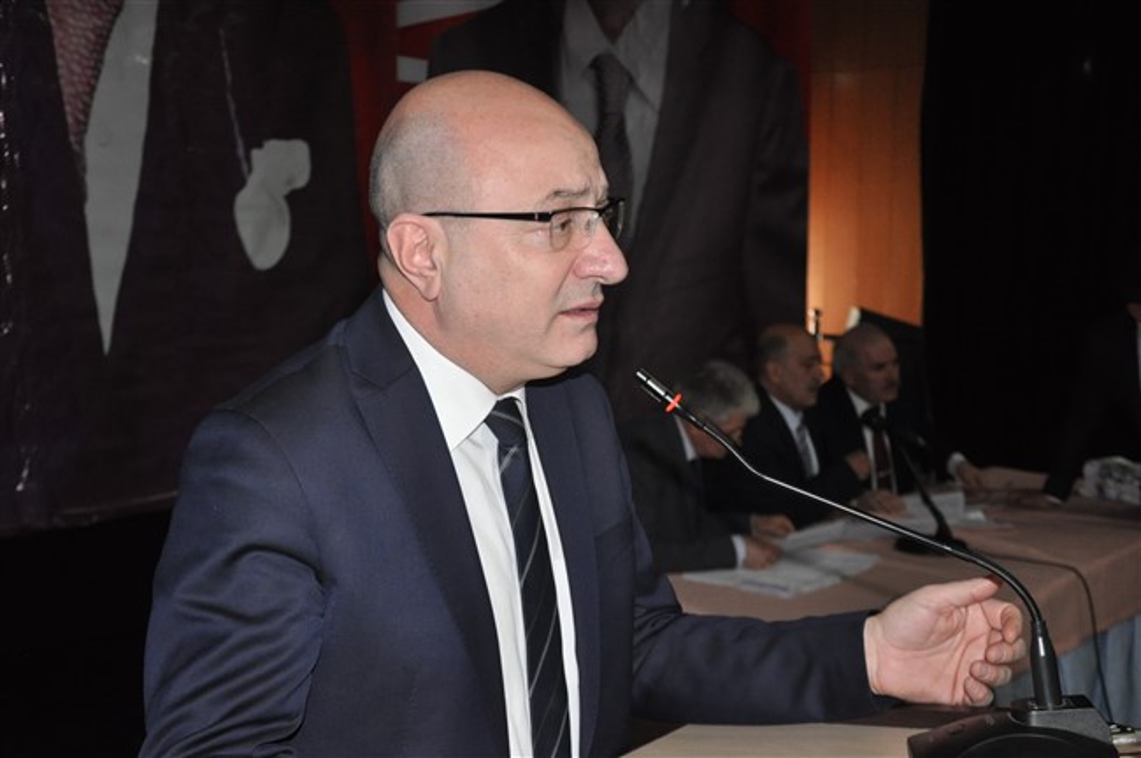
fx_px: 1520
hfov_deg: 41.2
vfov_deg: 28.0
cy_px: 379
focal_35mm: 48
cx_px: 570
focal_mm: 32
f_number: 4.5
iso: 1250
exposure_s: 1/60
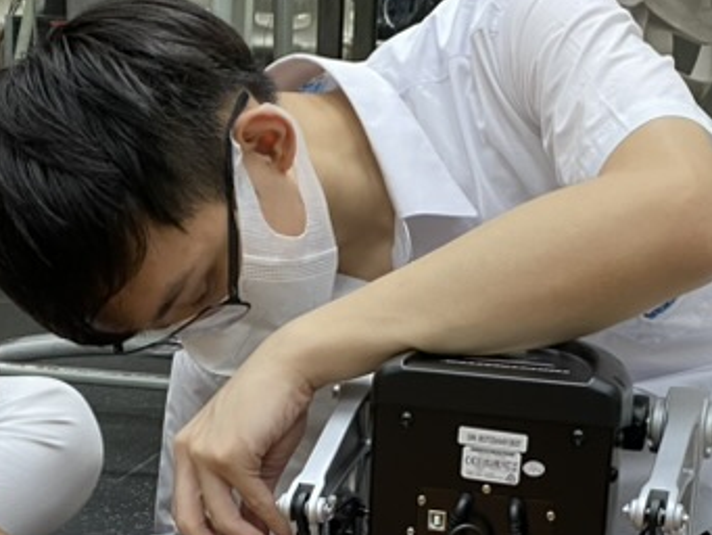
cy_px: 520
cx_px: 282
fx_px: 1605
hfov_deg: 25.0
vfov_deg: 18.5
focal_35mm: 78
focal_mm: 4.25
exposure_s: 1/50
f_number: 1.8
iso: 160
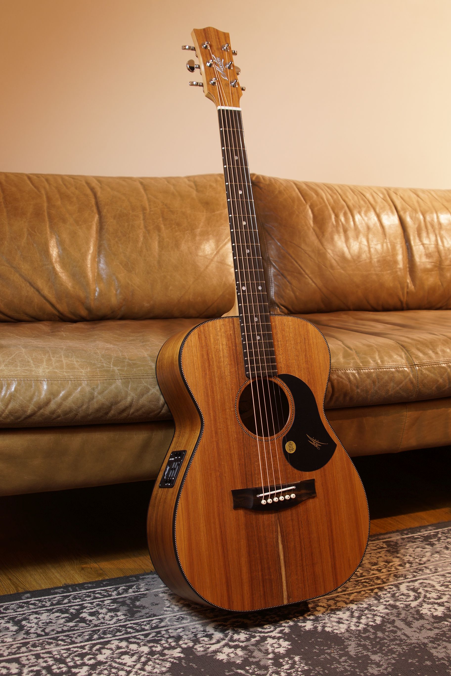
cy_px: 338
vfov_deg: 43.6
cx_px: 226
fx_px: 846
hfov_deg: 29.9
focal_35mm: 45
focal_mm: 30
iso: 100
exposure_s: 1/8
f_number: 5
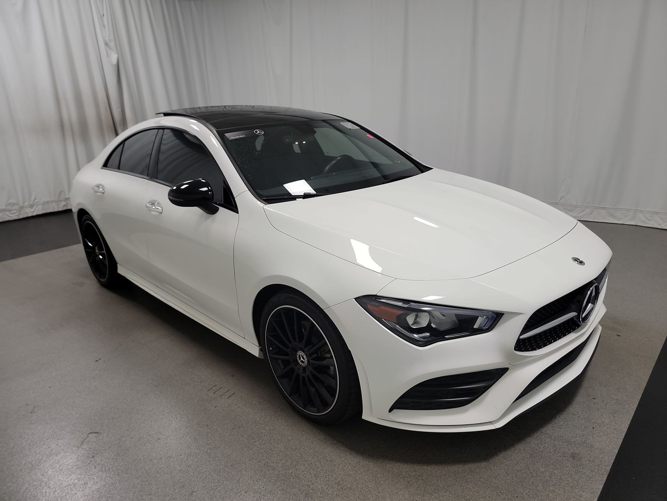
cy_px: 250
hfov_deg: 71.6
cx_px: 334
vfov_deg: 56.8
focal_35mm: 24
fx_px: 462
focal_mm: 6.7
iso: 127
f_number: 1.8
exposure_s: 1/59
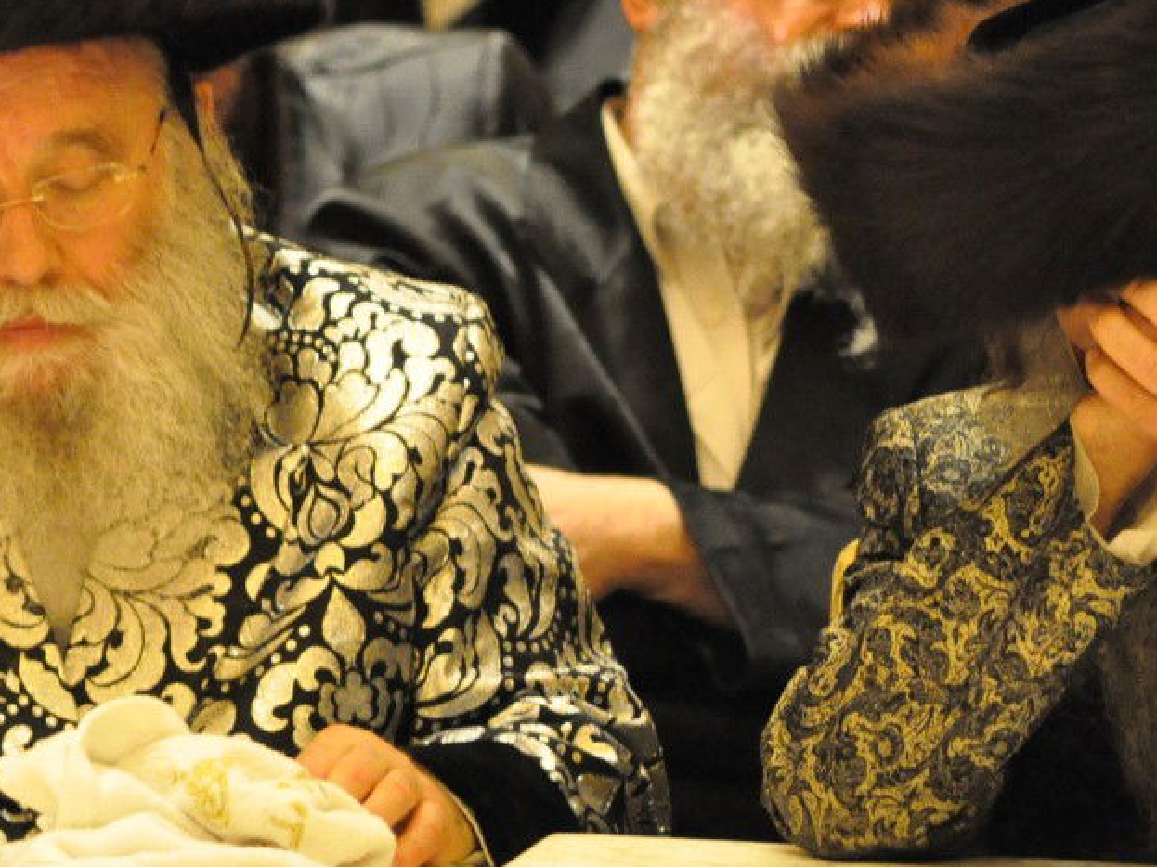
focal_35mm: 481
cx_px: 126
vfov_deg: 3.1
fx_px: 16074
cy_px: 225
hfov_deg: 4.1
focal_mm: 180
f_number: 5.6
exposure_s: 1/60
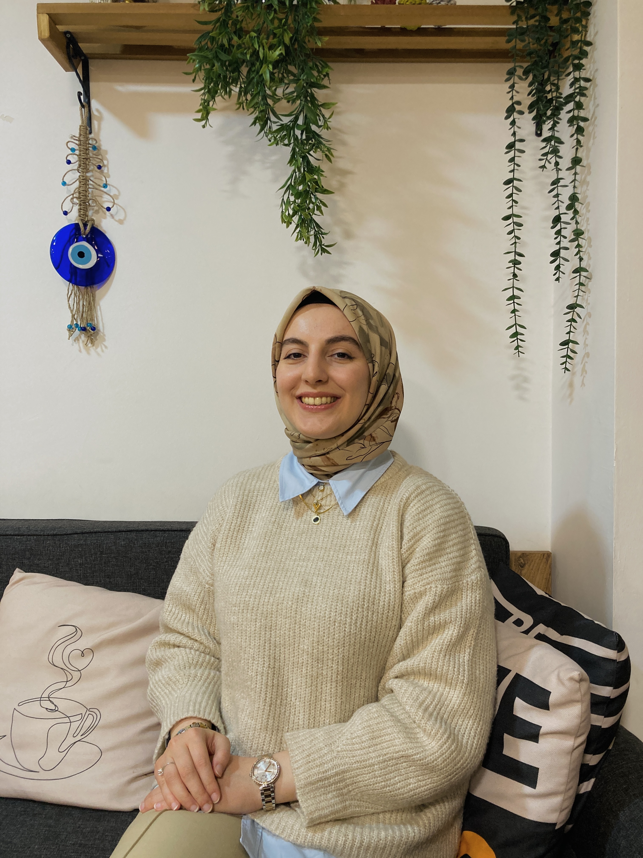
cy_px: 429
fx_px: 693
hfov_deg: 49.7
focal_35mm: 28
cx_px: 322
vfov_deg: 63.4
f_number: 1.8
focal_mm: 3.99
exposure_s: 1/50
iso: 125
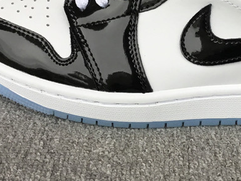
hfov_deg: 26.6
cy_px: 14
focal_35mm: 72
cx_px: 186
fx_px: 501
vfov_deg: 20.0
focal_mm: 3.3
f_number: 2.4
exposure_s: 1/40
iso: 25
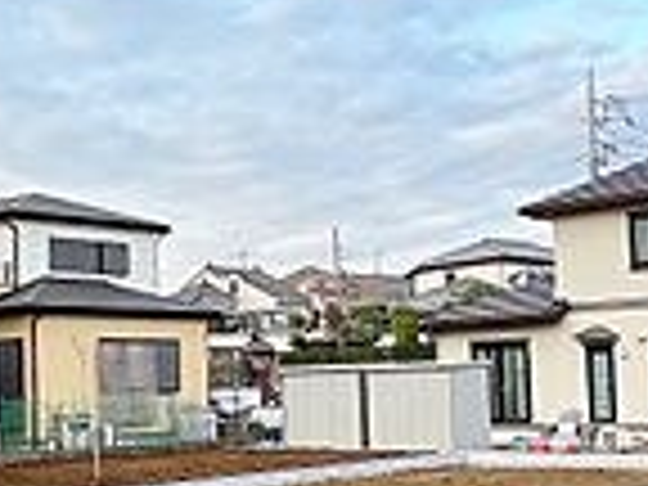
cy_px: 331
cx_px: 99
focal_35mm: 56
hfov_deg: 33.0
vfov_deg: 25.9
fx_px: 1048
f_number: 1.8
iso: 32
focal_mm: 1.57
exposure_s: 1/257
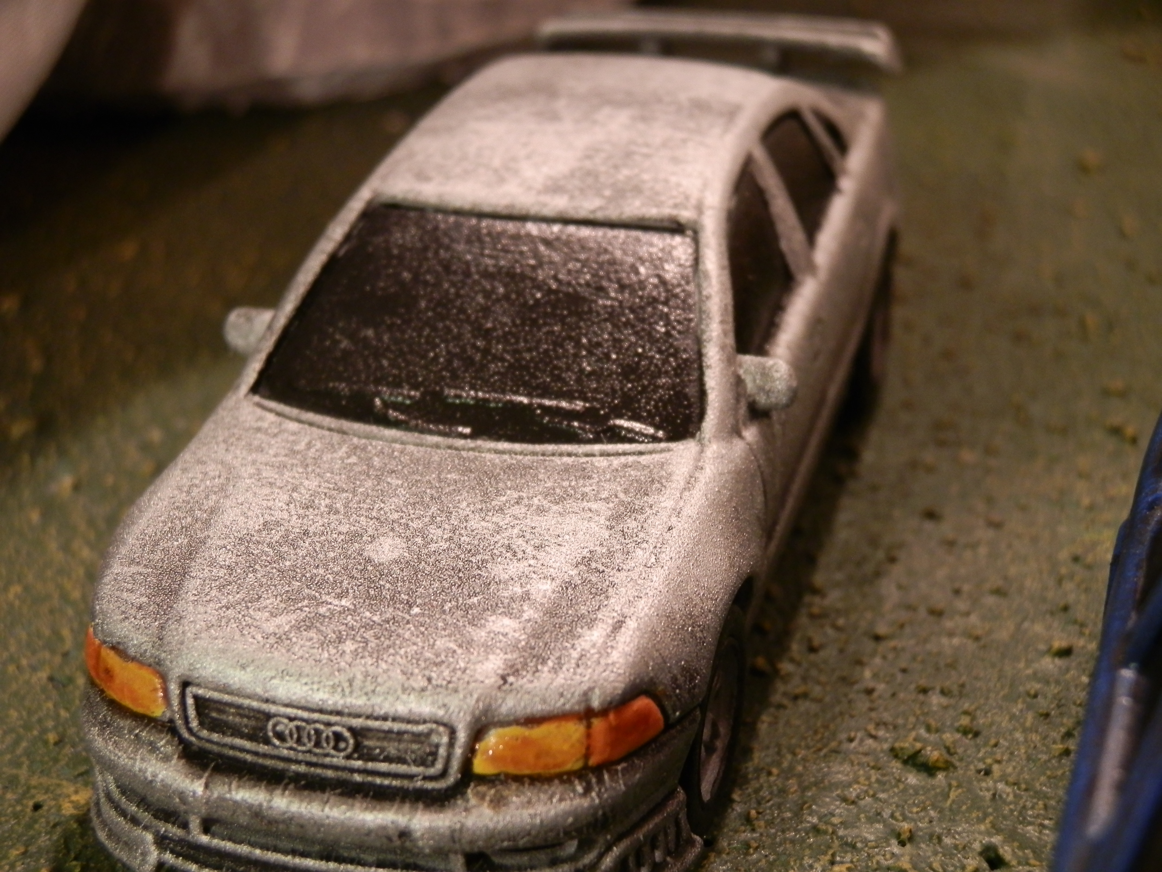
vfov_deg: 24.0
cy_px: 436
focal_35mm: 61
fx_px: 2048
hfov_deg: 31.7
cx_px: 581
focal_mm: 10.99
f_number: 3.7
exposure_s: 1/10
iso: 200
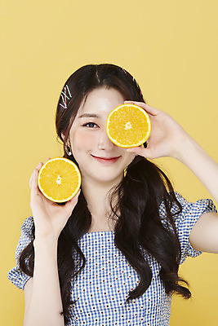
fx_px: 953
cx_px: 109
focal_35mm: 105
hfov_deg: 13.1
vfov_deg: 19.4
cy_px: 163
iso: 64
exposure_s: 1/125
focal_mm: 105
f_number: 11
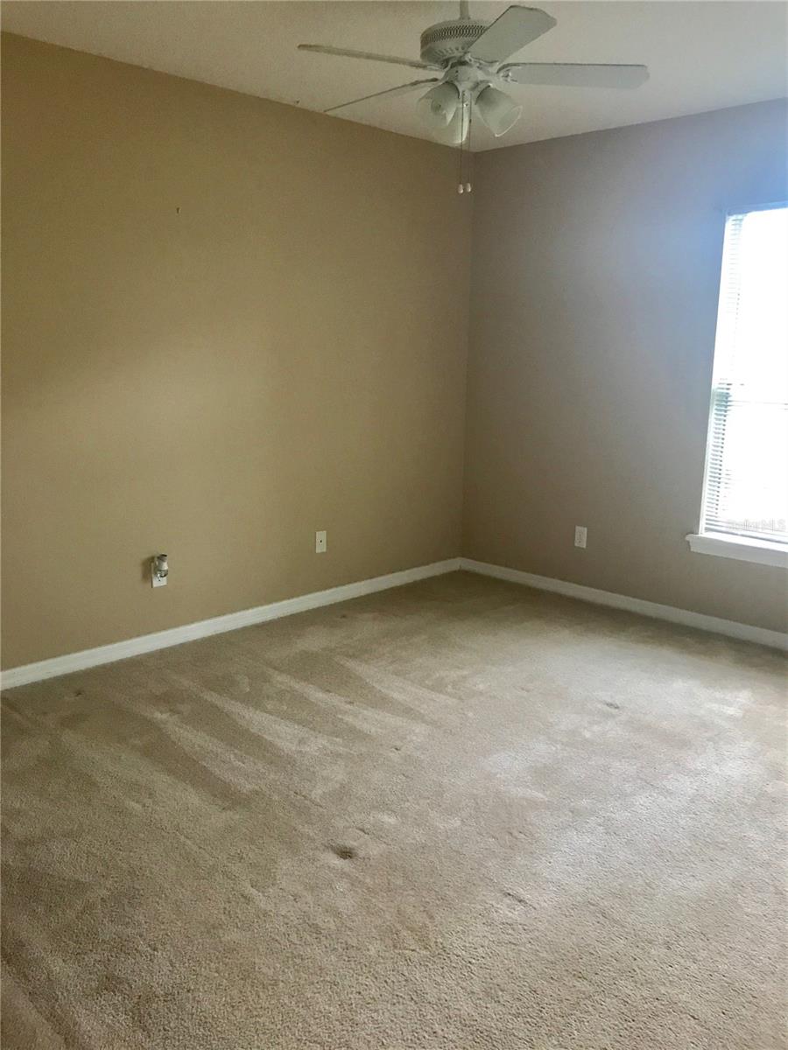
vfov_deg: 63.4
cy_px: 525
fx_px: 850
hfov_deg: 49.7
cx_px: 394
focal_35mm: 28
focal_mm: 3.99
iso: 80
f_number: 1.8
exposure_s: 1/15
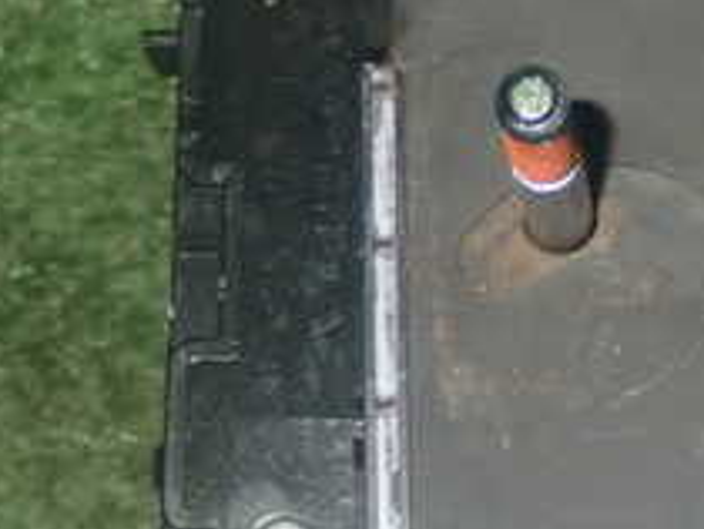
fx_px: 3604
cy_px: 211
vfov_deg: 8.4
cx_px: 768
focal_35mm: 177
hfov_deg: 11.0
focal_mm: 11.09
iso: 800
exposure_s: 1/60
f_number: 10
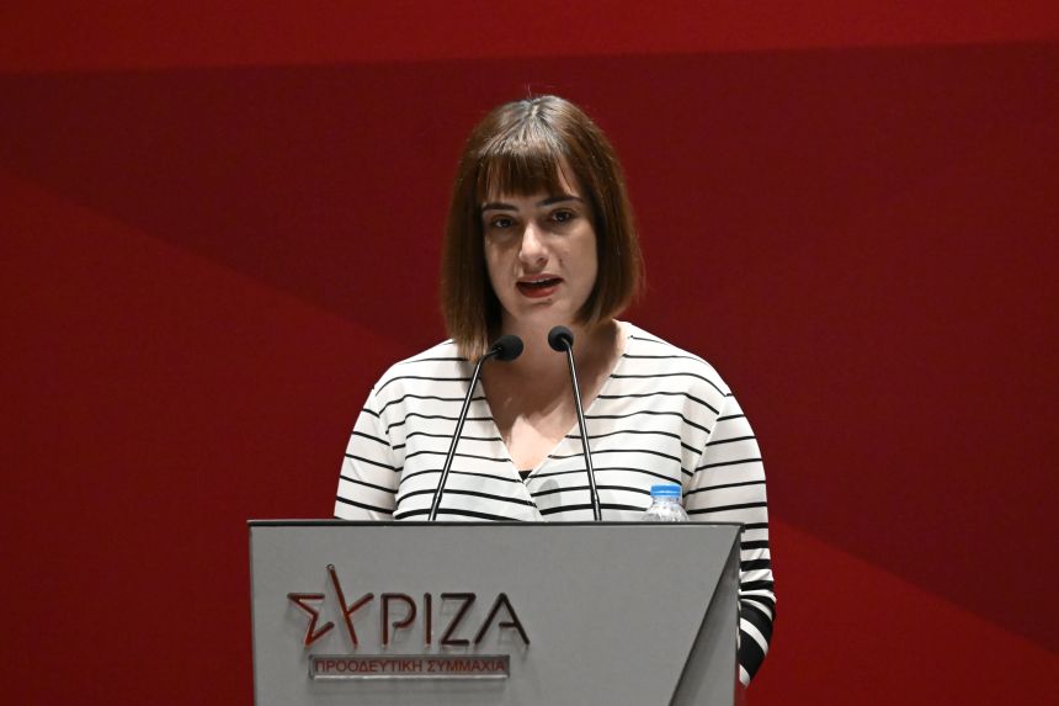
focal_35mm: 300
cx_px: 530
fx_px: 8823
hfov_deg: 6.9
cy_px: 353
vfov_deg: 4.6
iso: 8000
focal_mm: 200
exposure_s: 1/160
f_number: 4
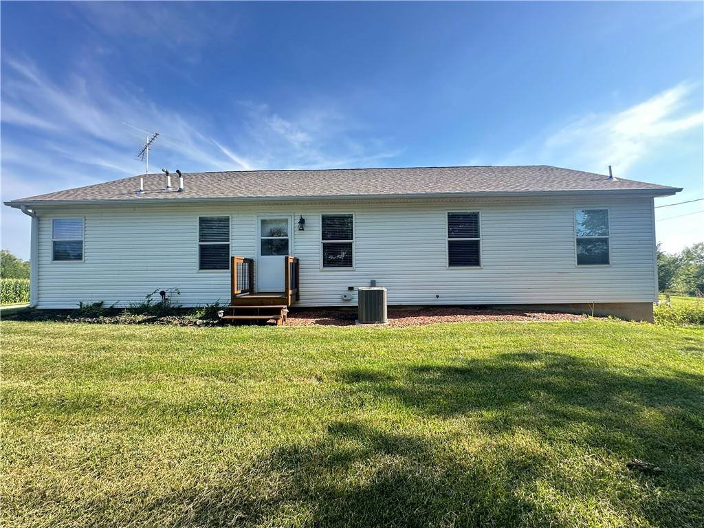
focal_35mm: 14
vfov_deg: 85.7
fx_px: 285
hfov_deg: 102.1
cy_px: 264
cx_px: 352
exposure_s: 1/289
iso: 40
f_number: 2.2
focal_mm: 2.22
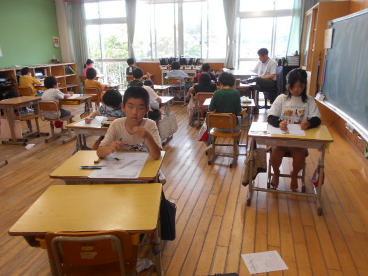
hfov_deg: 67.3
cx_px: 184
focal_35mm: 26
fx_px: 276
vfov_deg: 53.1
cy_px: 138
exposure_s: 1/40
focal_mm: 4.6
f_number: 3.2
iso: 80
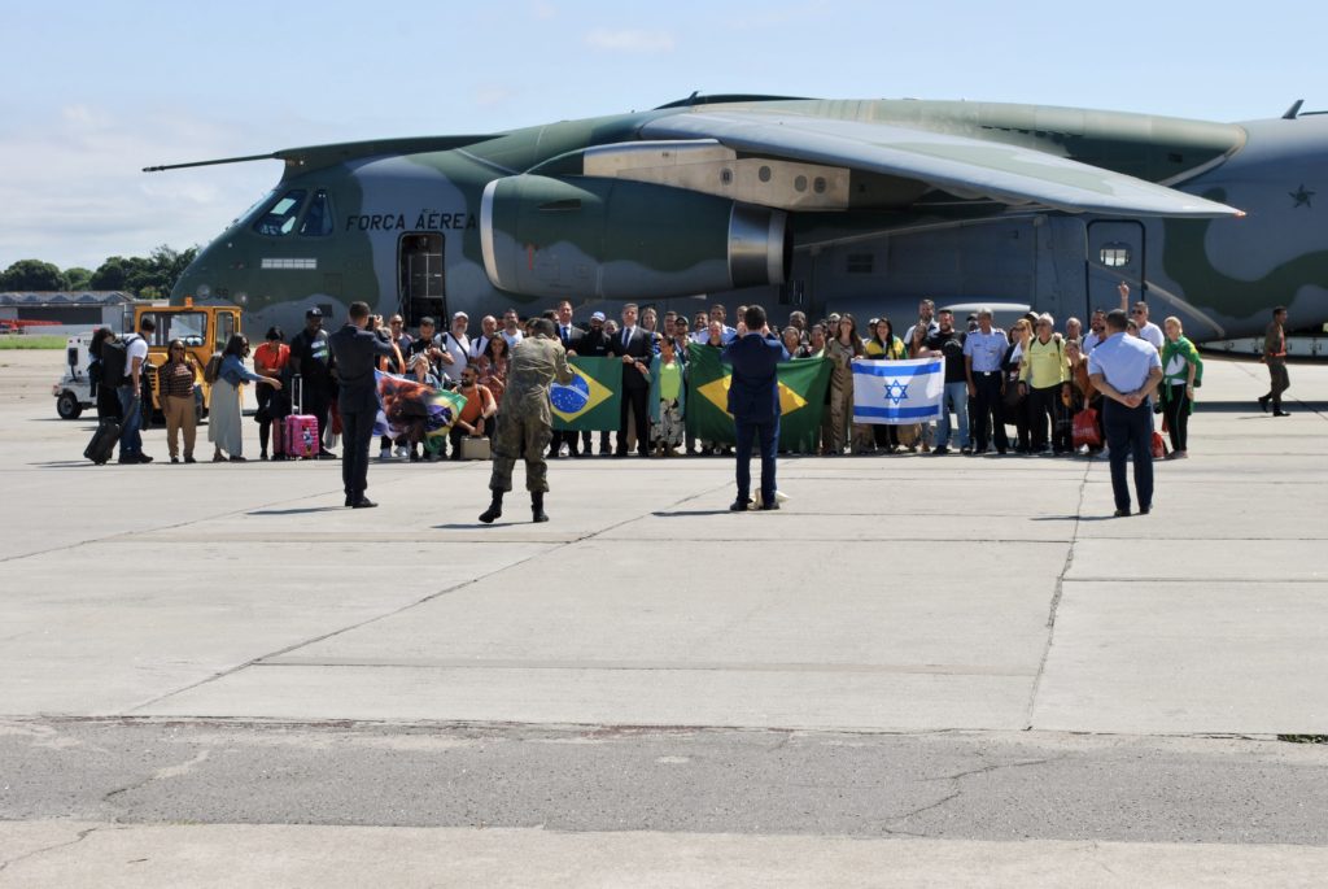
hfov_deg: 24.6
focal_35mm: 82
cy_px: 444
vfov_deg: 16.6
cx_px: 664
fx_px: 3046
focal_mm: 55
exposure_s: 1/200
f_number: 9
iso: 100
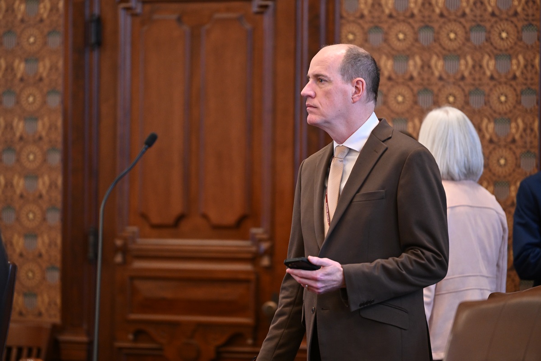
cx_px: 270
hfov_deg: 10.3
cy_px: 180
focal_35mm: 200
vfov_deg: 6.9
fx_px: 3005
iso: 3200
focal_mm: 200
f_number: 2.8
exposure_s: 1/200
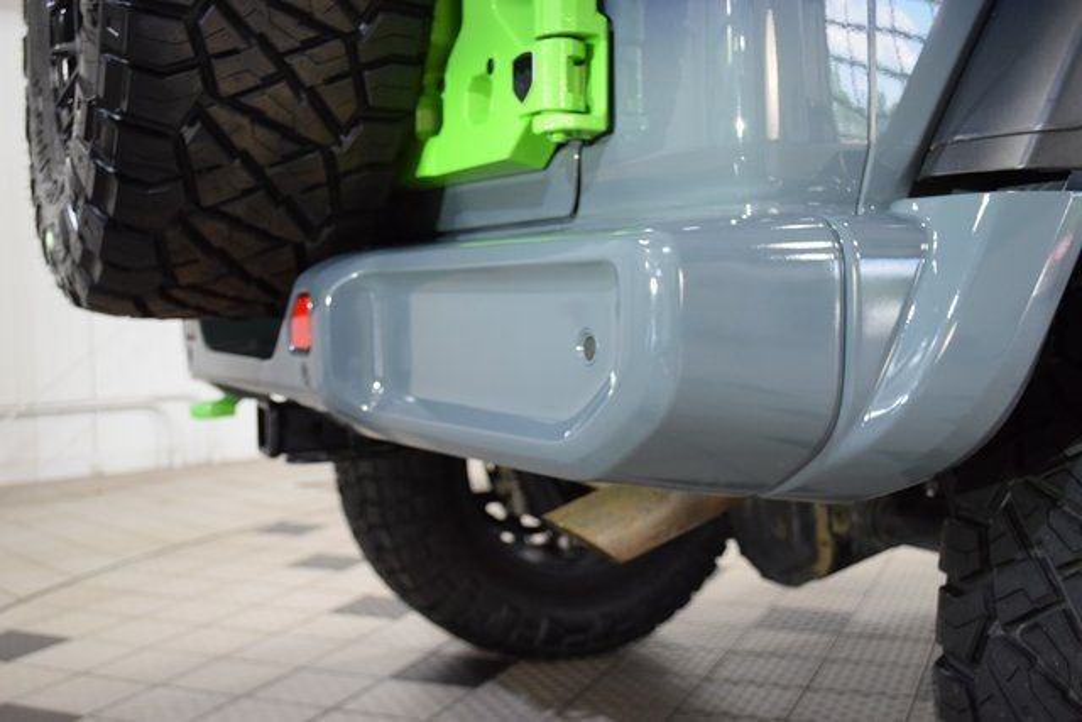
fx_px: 1263
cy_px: 361
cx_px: 541
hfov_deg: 46.4
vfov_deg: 31.9
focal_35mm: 42
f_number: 4.5
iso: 1800
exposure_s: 1/60
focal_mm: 28
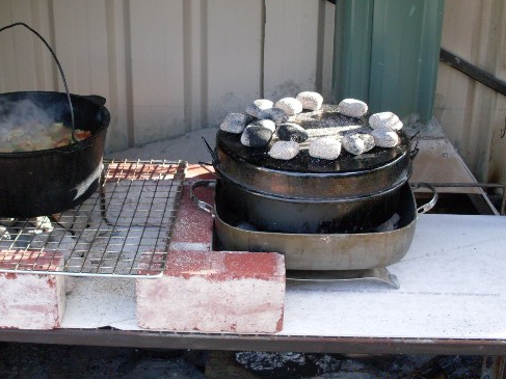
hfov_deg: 34.1
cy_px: 166
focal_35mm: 56
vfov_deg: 26.1
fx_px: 818
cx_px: 179
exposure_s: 1/90
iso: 80
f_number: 2.8
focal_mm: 6.3
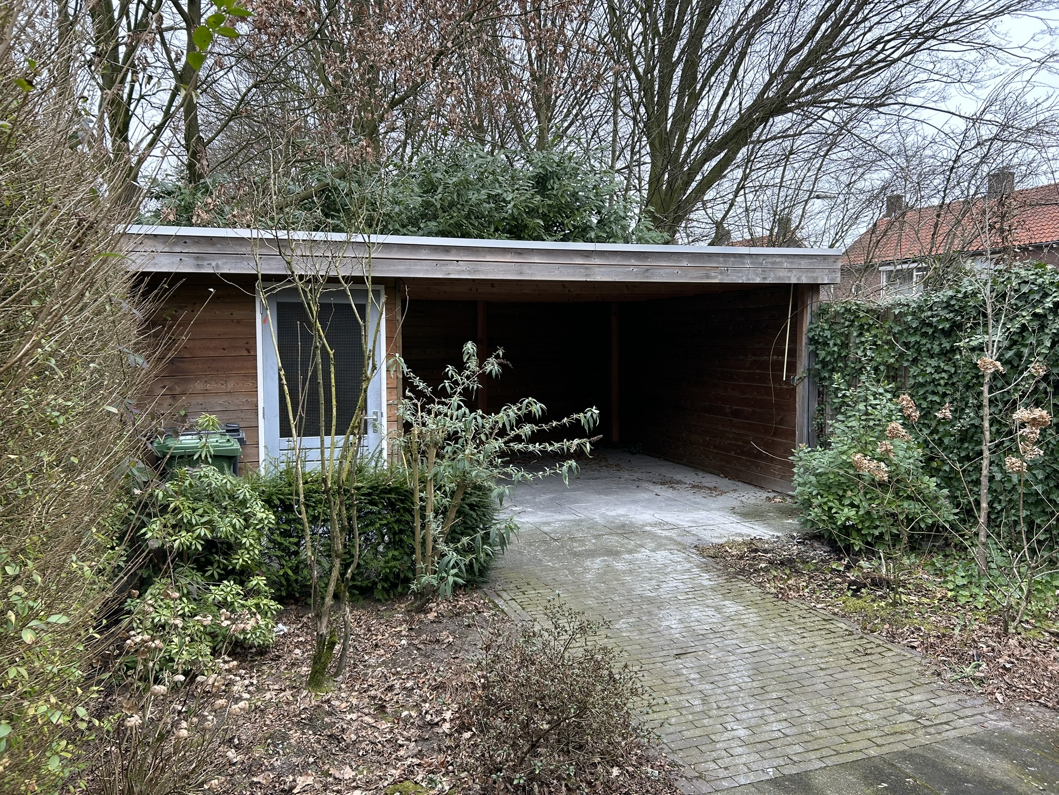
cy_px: 398
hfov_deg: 67.3
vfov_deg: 53.1
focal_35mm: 26
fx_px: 795
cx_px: 530
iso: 40
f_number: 1.5
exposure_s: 1/288
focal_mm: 5.7
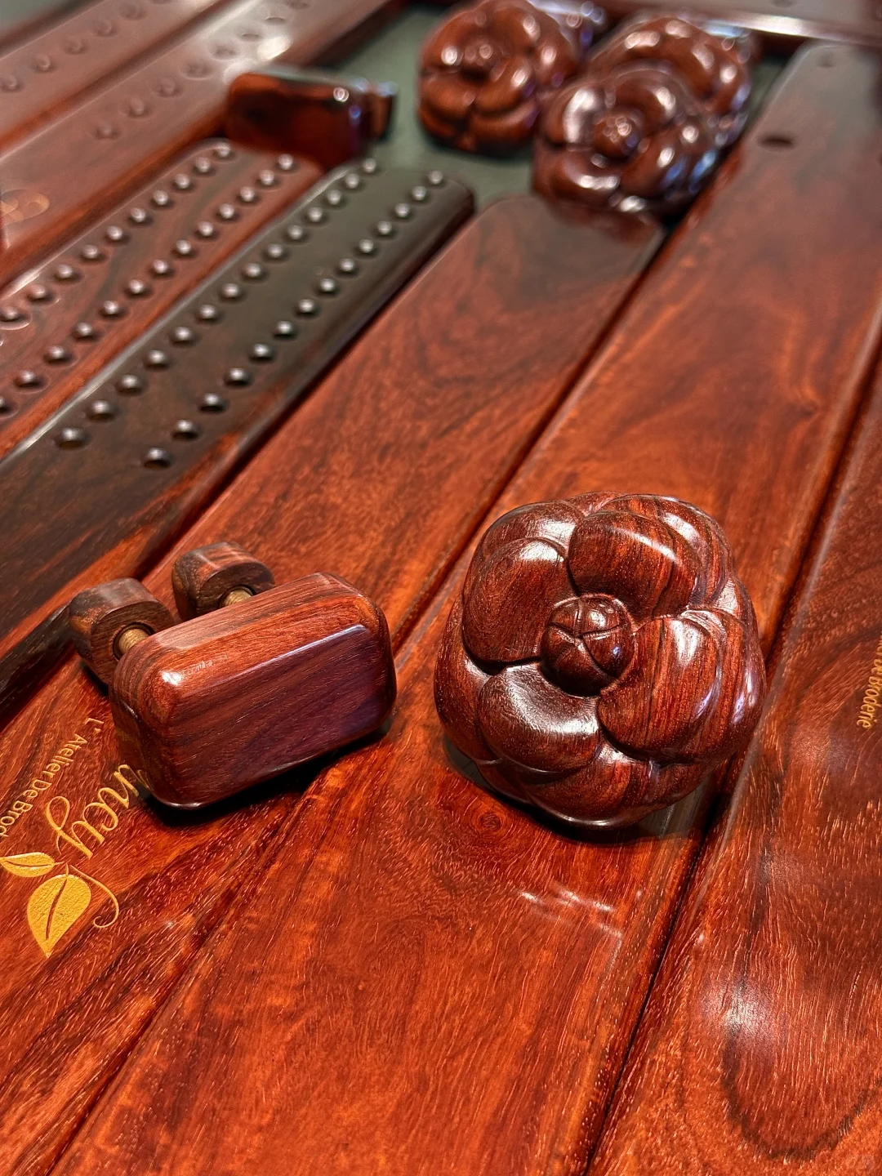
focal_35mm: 48
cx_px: 441
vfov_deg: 39.7
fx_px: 1631
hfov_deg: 30.3
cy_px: 588
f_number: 1.78
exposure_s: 1/91
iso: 80
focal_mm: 6.76
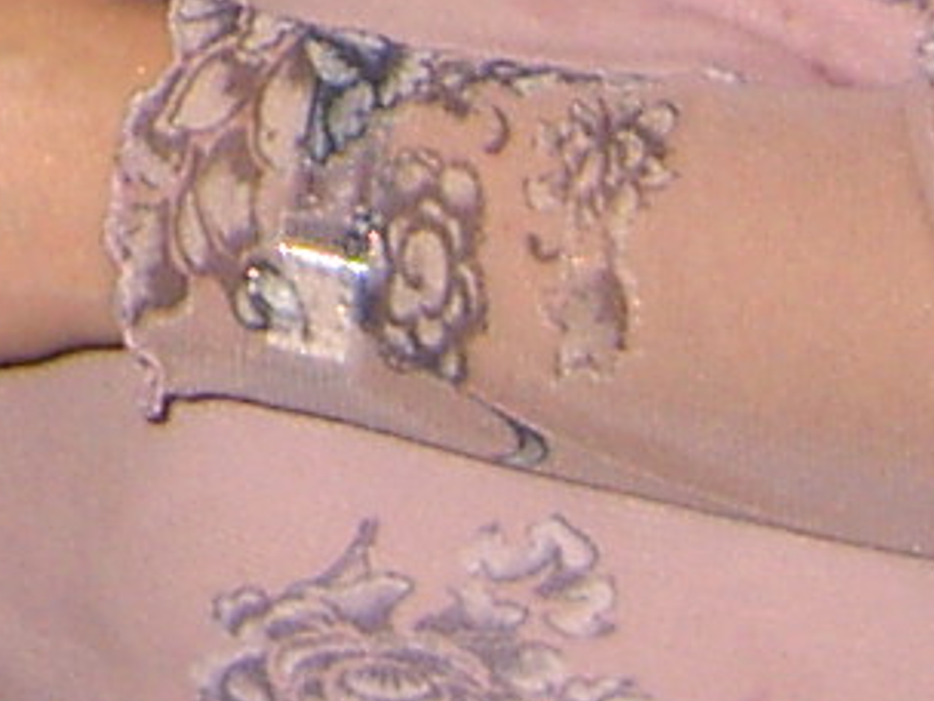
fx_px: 6853
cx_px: -1081
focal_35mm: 254
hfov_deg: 7.4
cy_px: -1602
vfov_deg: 5.4
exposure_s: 1/60
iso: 100
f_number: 2.8
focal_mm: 5.6
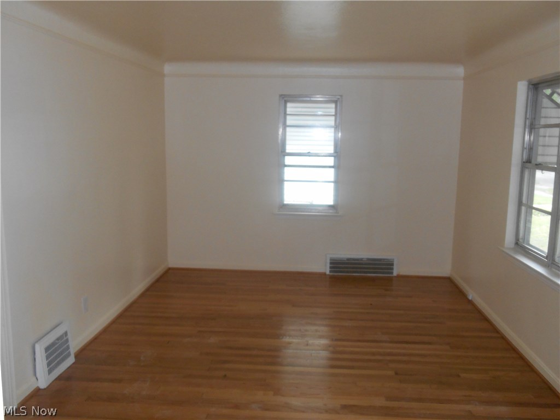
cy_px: 210
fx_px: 502
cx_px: 280
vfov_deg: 45.4
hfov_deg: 58.4
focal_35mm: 31
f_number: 3.6
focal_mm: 5.5
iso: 250
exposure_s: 1/25
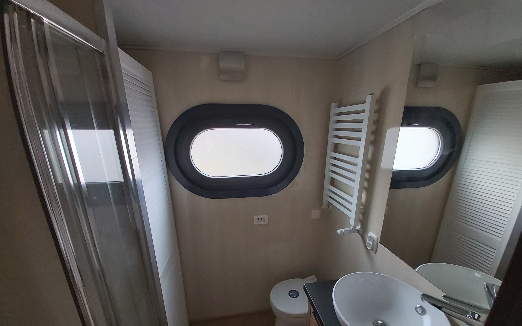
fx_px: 185
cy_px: 189
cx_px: 266
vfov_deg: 82.2
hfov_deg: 109.3
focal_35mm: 13
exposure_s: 1/50
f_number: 2.2
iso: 200
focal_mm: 1.42
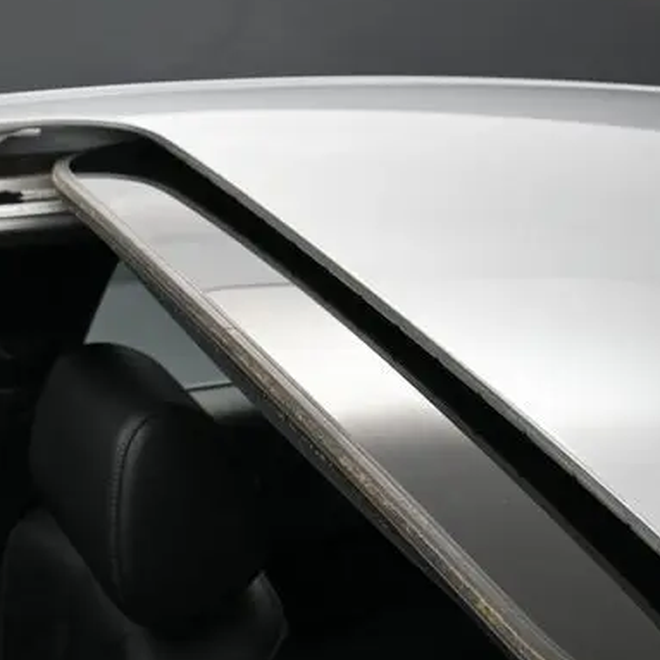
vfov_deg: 20.2
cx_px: 48
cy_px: 480
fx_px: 1836
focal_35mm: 85
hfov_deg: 19.9
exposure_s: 1/200
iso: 400
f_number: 4.2
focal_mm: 25
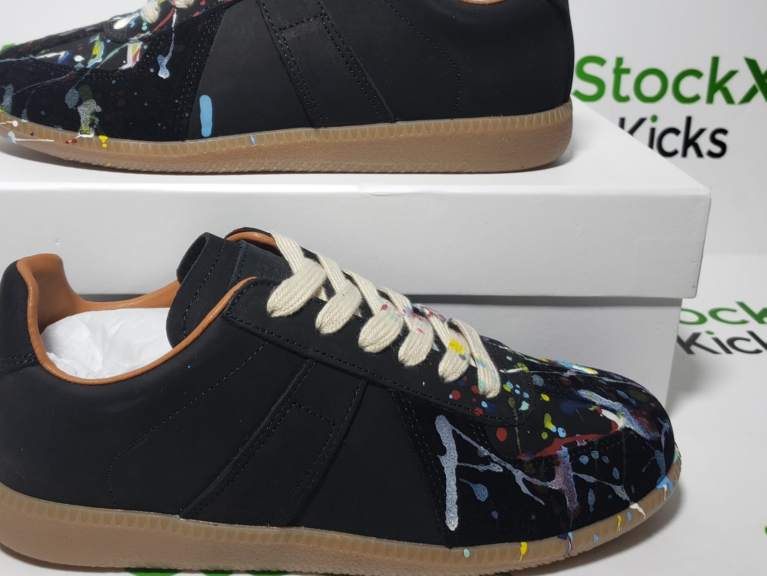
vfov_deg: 37.6
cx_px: 308
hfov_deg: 48.7
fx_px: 842
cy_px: 233
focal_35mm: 38
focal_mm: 4.3
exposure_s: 1/317
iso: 50
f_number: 2.4
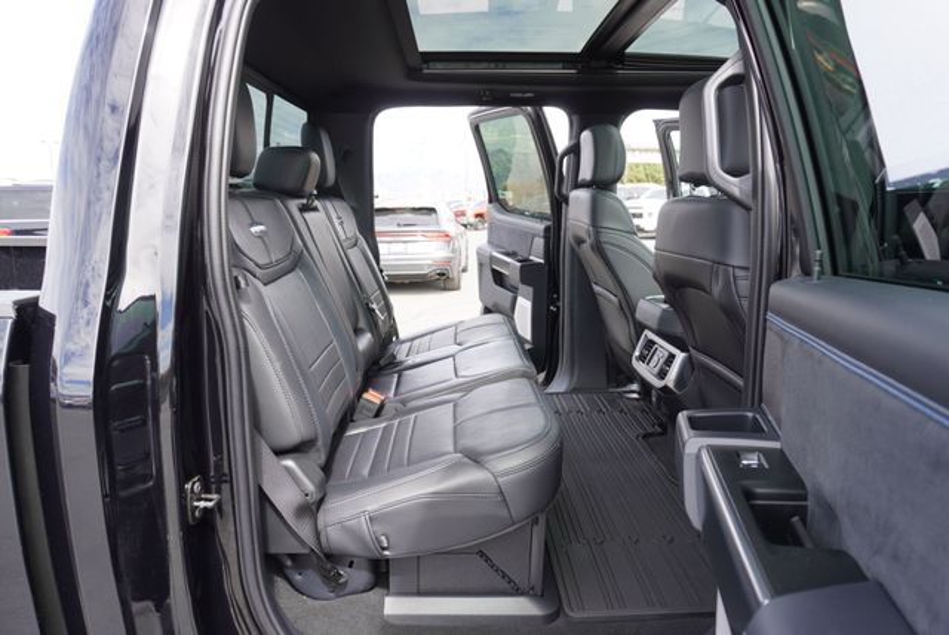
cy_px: 318
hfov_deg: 73.7
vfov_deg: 53.2
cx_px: 474
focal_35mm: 24
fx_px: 633
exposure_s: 1/100
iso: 100
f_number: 5
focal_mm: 16
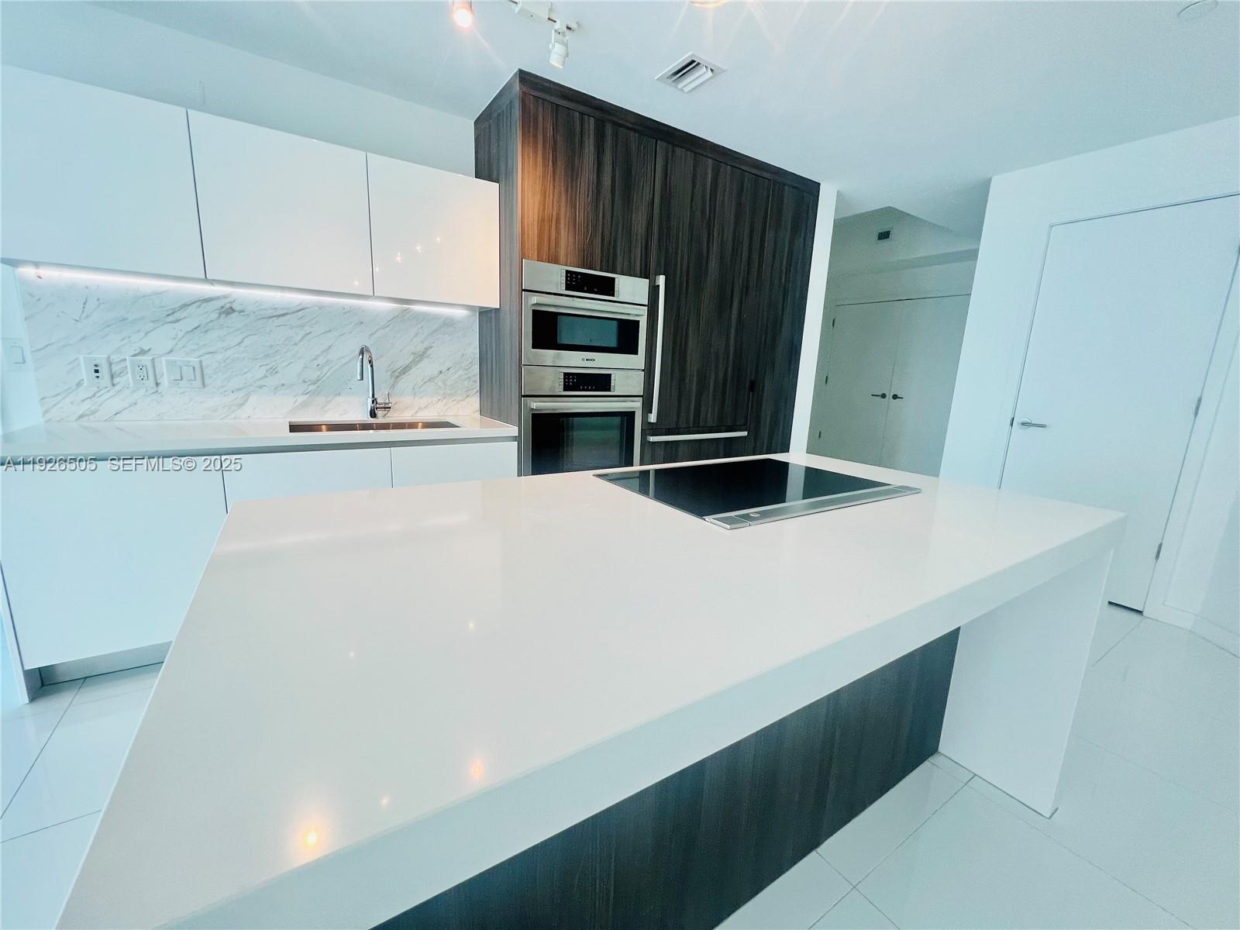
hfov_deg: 106.2
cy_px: 465
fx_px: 466
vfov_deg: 89.9
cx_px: 620
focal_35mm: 13
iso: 80
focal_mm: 1.57
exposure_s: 1/120
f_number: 1.8
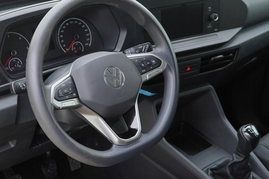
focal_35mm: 57
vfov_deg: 23.7
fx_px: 426
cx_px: 91
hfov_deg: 34.8
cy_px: 72
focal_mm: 24
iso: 200
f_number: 2.8
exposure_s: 1/40
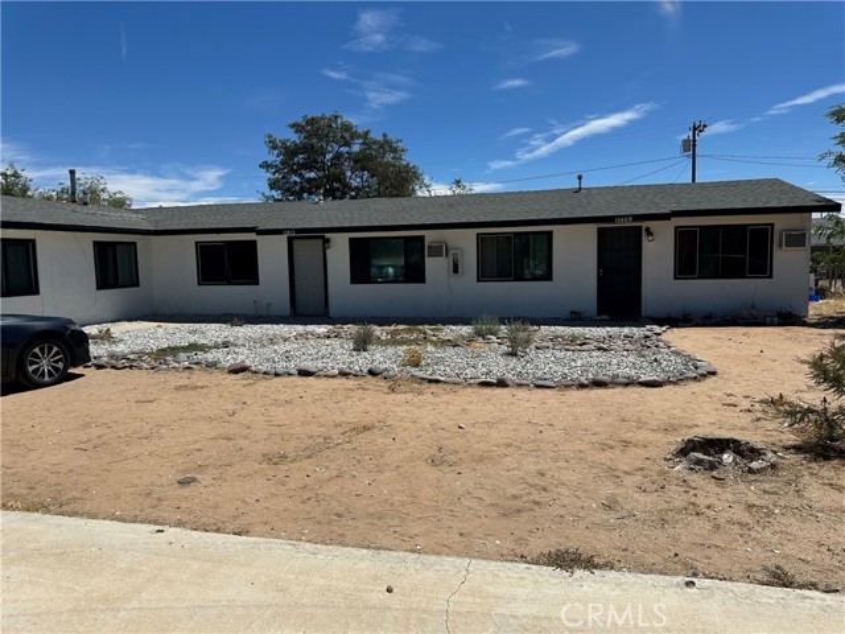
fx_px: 586
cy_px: 317
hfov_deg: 71.6
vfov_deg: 56.8
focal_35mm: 24
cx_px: 422
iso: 80
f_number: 1.78
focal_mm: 6.86
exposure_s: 1/8929
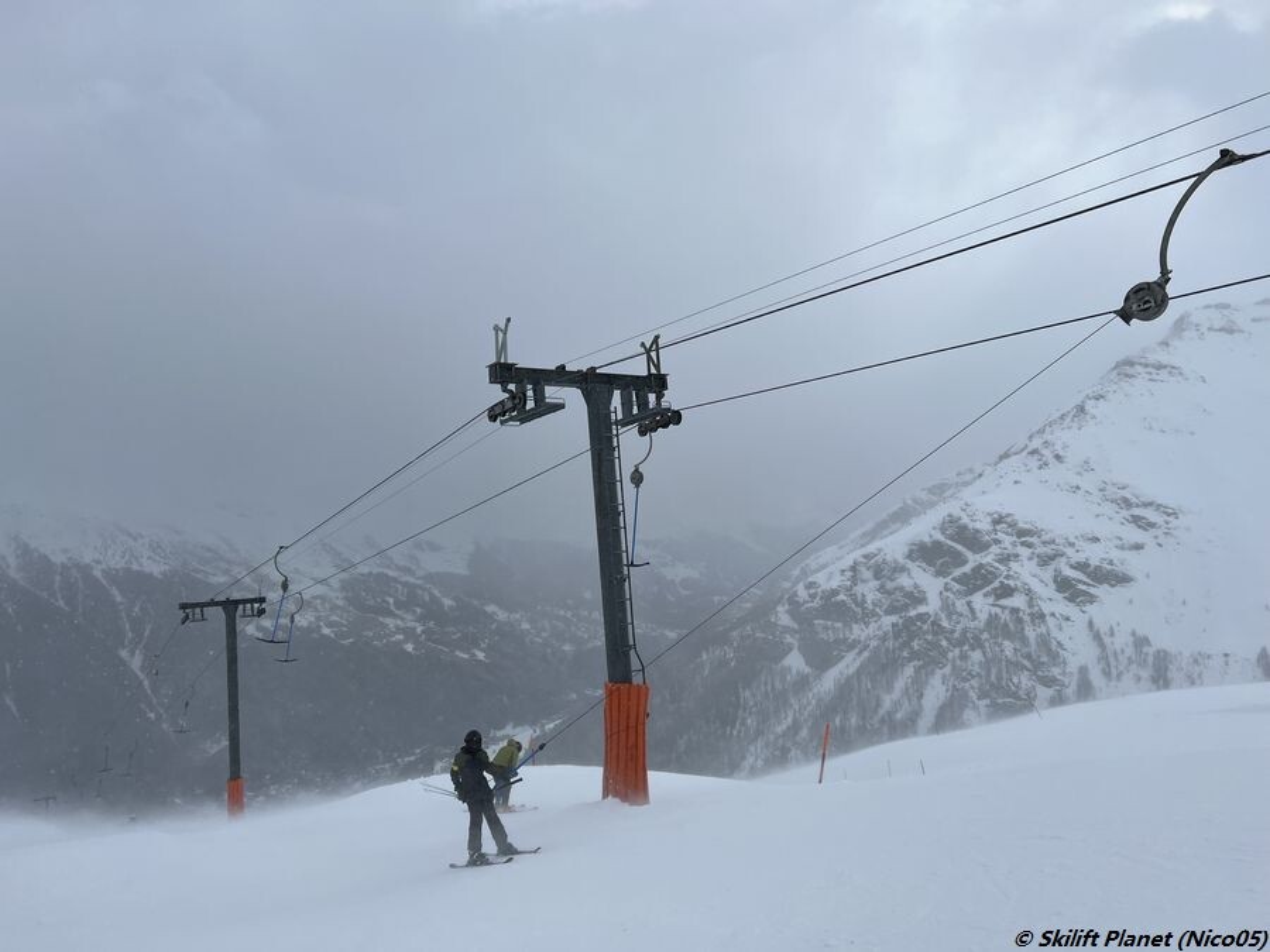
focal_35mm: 26
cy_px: 476
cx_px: 635
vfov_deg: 53.1
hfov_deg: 67.3
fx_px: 954
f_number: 1.5
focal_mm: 5.7
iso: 50
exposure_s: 1/9434
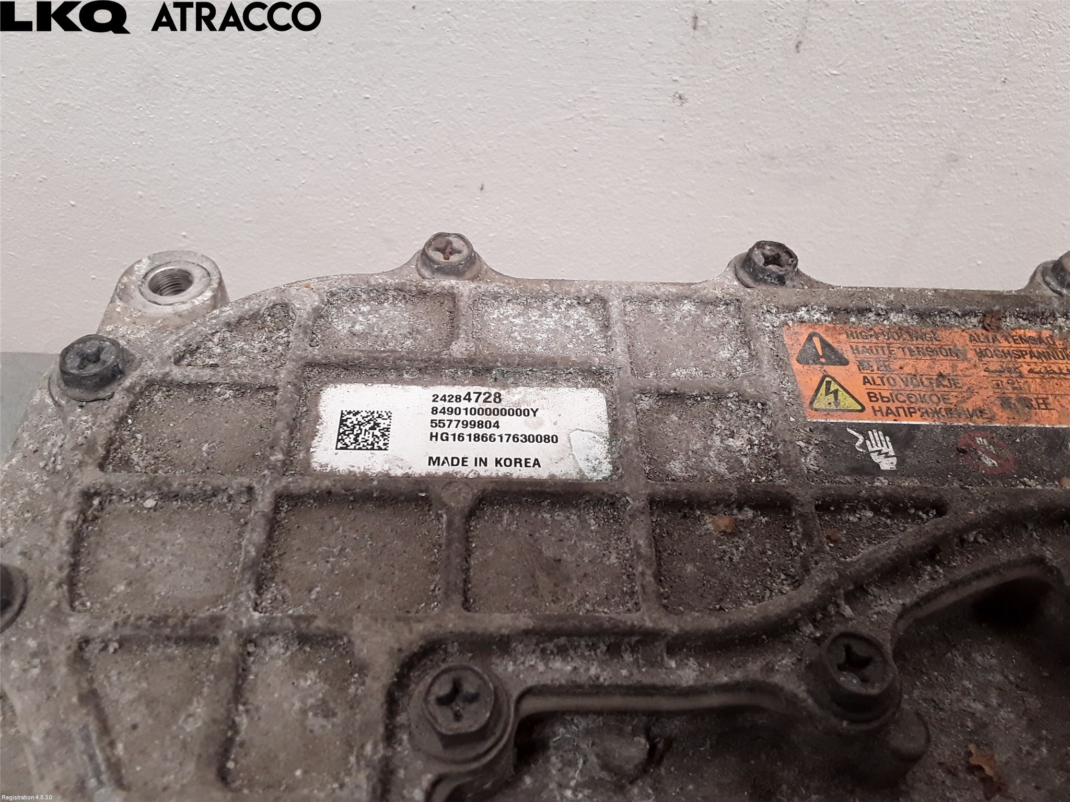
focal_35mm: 28
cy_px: 401
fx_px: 865
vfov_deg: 49.7
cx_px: 535
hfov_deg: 63.4
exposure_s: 1/114
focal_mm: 2.91
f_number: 1.9
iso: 100
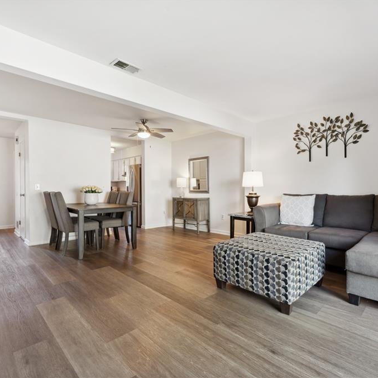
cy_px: 188
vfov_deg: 78.4
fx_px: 232
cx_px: 221
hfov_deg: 77.7
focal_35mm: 19
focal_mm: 14.6
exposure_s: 1/15
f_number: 8
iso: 640
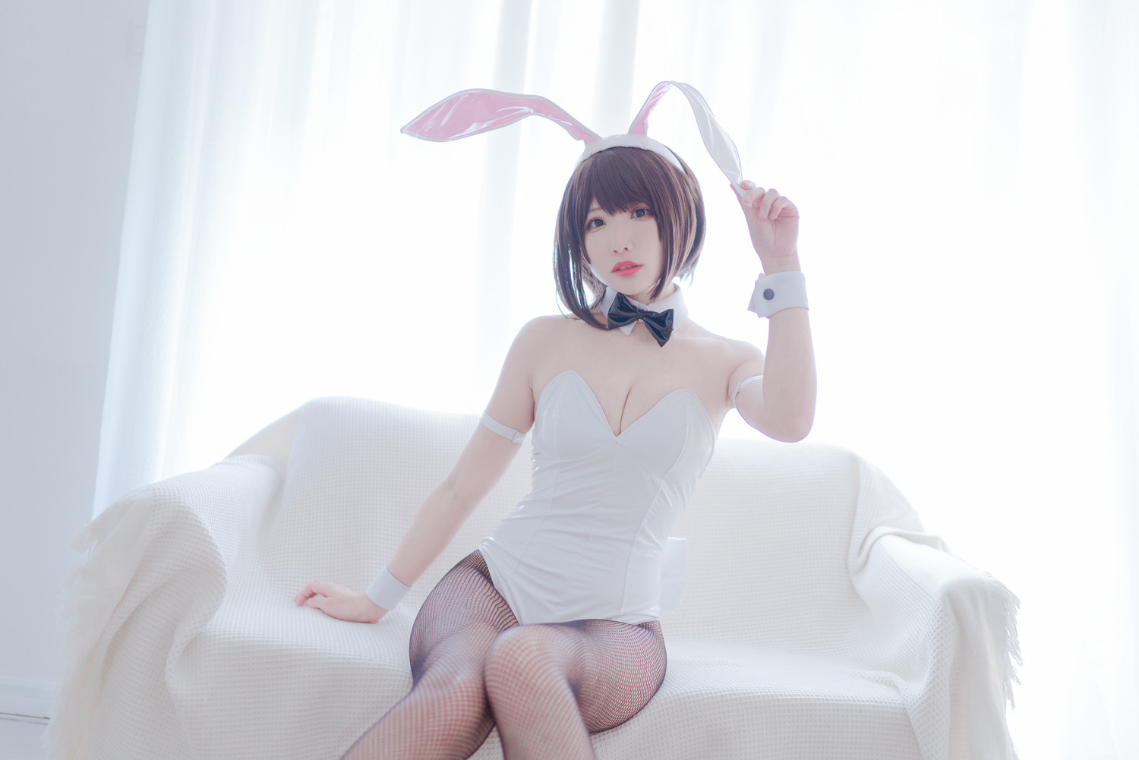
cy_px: 380
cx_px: 570
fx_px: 1108
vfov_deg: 37.9
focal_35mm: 35
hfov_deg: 54.4
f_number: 1.4
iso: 400
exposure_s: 1/80
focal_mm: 35
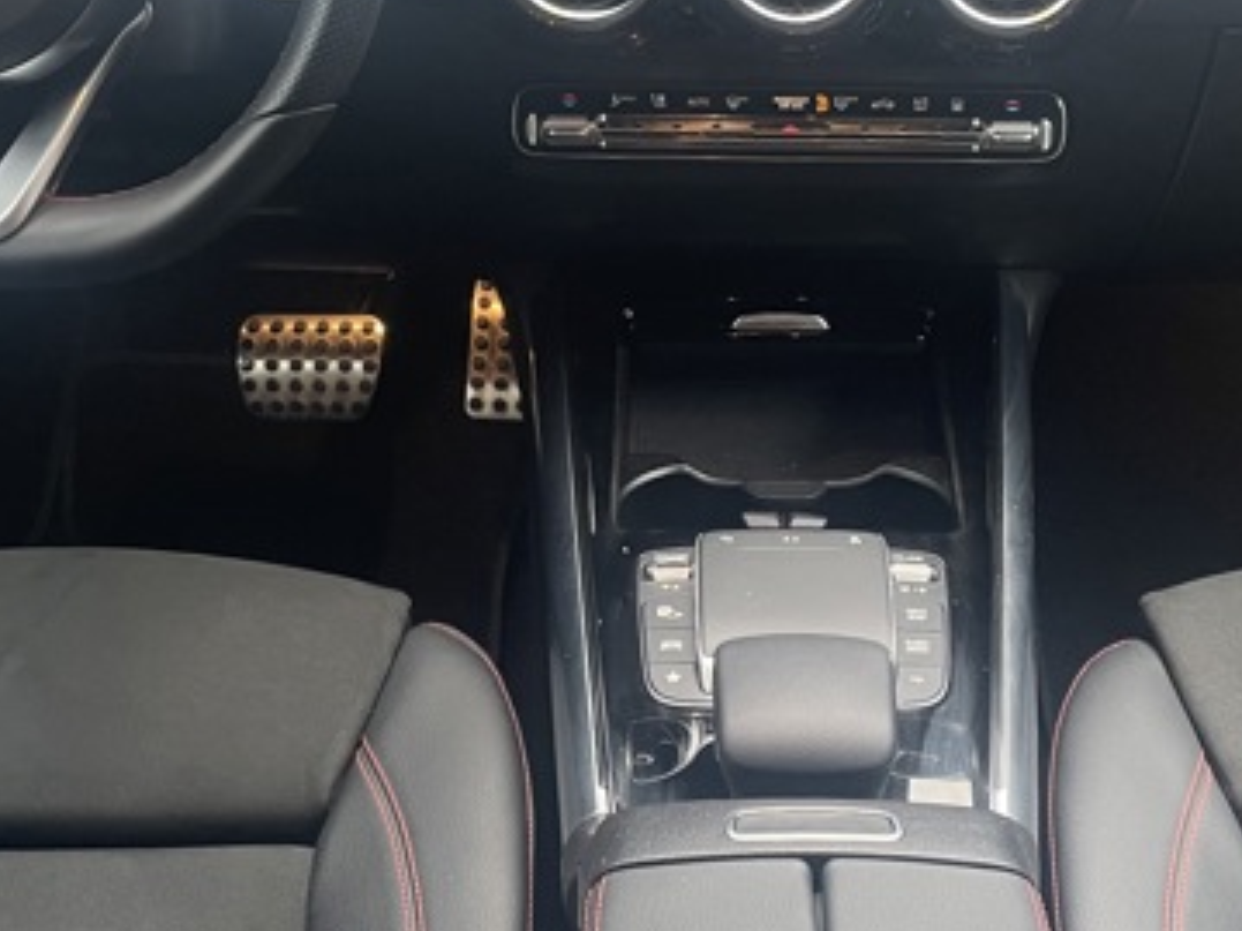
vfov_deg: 25.0
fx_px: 2080
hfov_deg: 33.1
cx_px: 747
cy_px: 273
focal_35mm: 58
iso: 200
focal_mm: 4.2
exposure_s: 1/60
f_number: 1.6
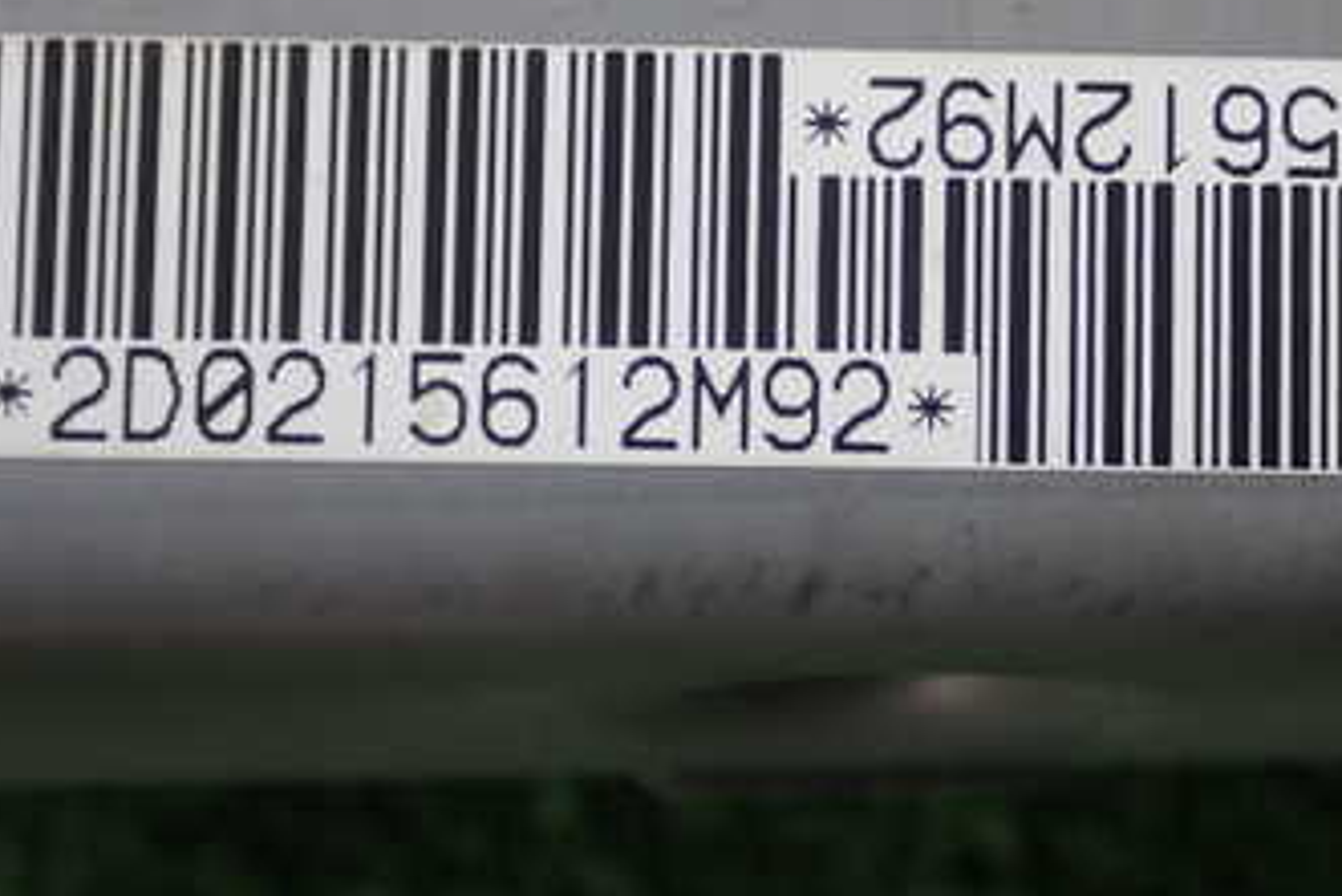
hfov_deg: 25.0
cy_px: 199
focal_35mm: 81
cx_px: 860
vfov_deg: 16.8
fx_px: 3021
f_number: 2.9
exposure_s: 1/80
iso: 200
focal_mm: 7.86
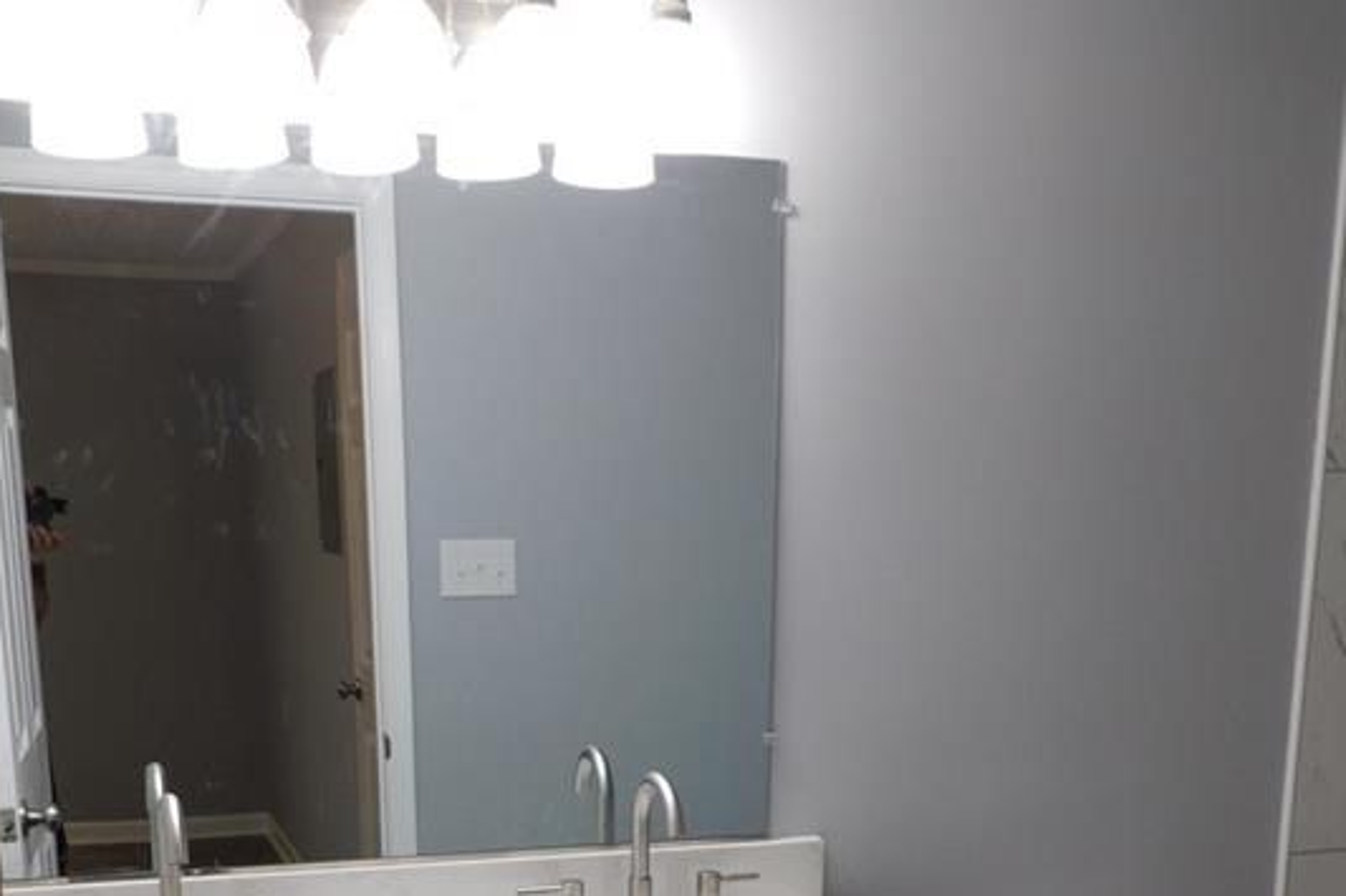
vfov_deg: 27.8
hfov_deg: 43.6
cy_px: 924
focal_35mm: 45
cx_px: 659
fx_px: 1682
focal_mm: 5.3
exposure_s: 1/30
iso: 125
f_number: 3.2
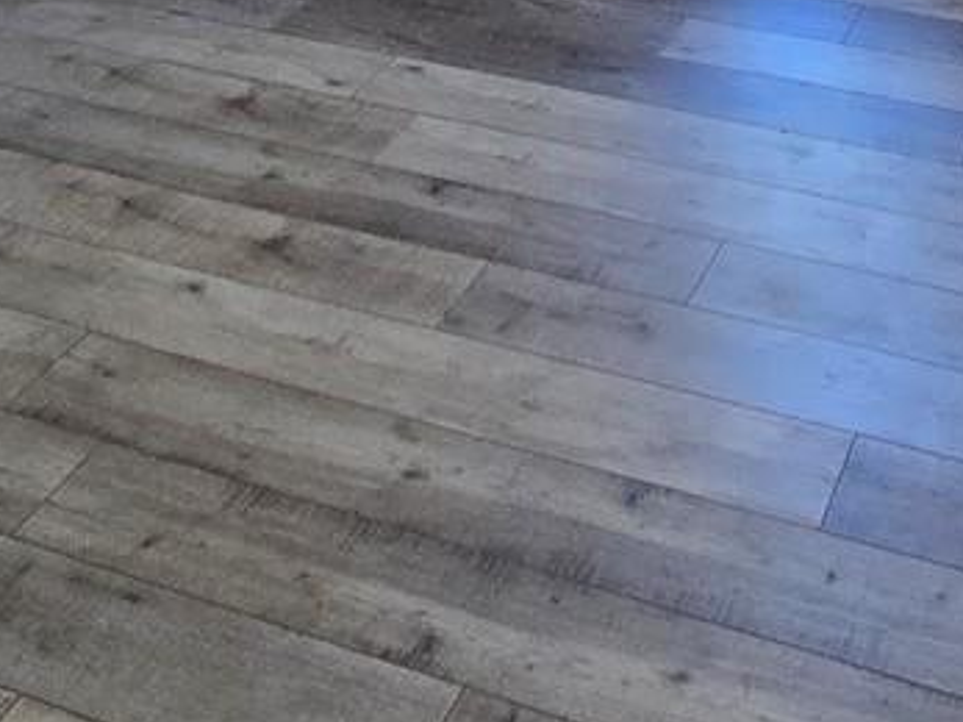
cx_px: 577
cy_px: -822
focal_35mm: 60
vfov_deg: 16.5
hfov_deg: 32.1
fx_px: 1669
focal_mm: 2.2
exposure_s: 1/60
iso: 500
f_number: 2.2
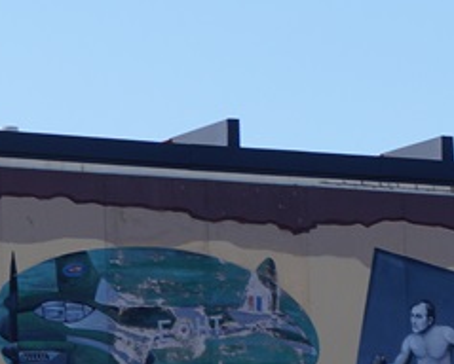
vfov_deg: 4.7
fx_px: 4455
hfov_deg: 5.8
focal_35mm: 331
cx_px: 32
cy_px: 537
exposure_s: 1/160
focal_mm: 55
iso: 100
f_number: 9
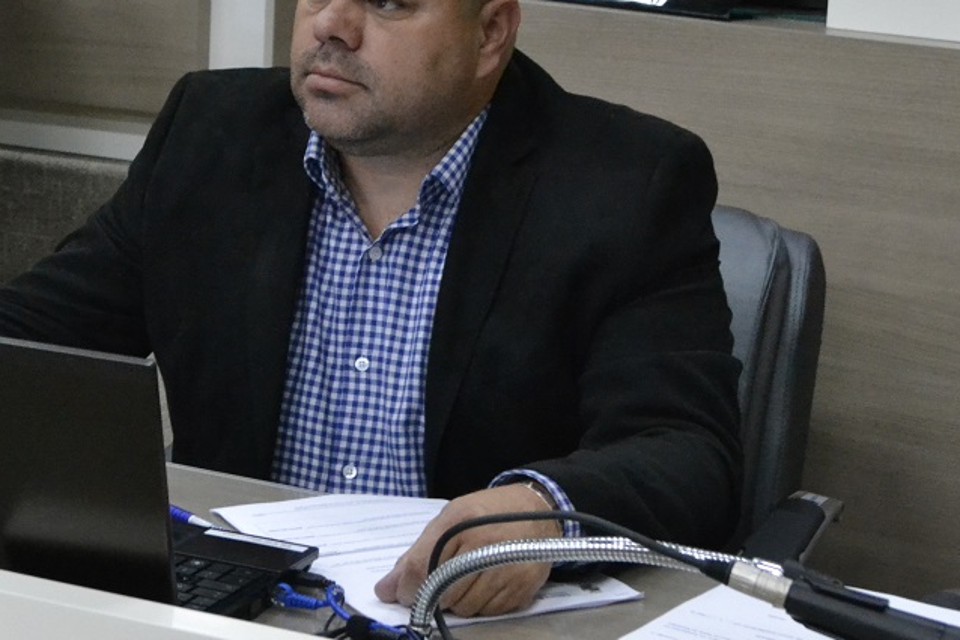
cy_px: 136
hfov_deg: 19.3
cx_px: 119
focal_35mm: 104
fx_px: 2772
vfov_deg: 13.1
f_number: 6.3
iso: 3200
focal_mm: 34
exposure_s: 1/60
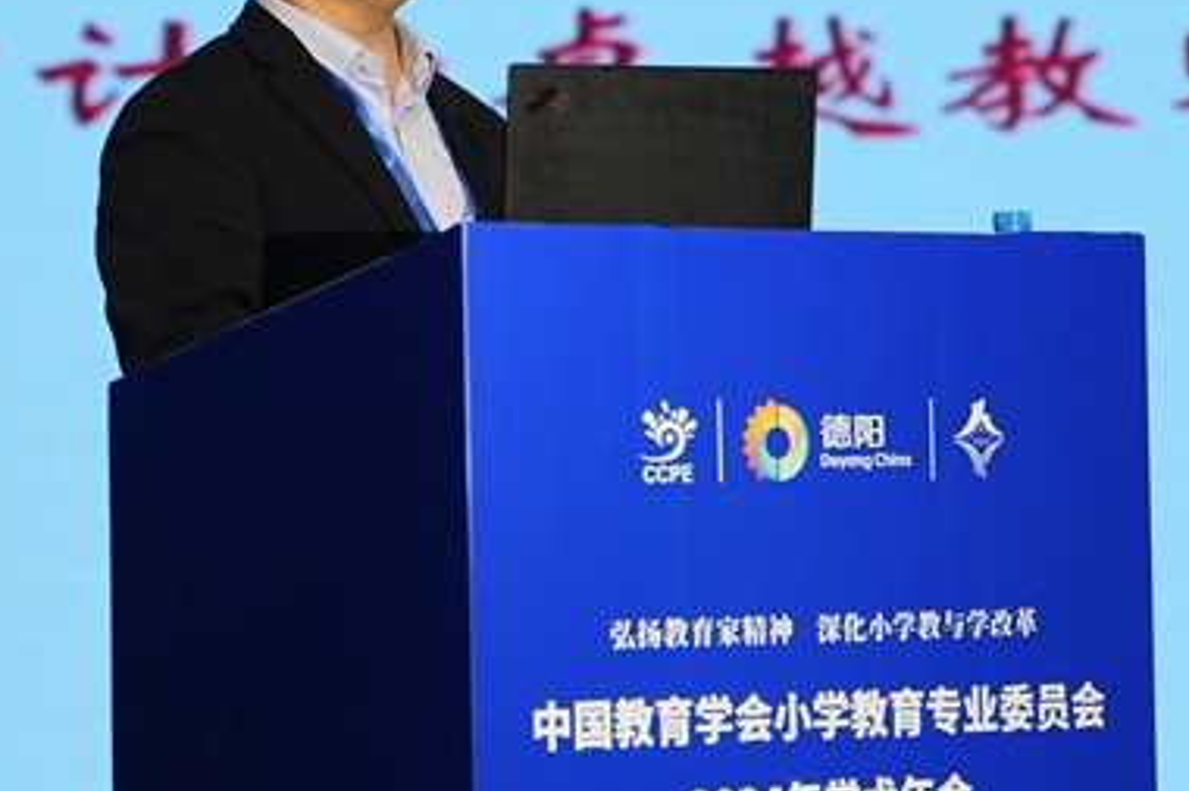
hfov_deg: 11.6
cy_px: 231
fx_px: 5843
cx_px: 607
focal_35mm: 177
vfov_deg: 7.7
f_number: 3.5
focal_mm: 75
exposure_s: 1/160
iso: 320
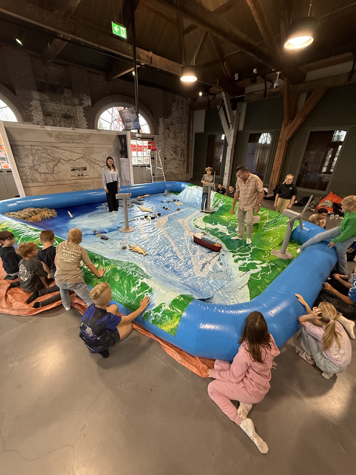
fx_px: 192
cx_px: 178
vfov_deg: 102.1
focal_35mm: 14
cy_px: 238
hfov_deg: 85.7
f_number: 2.2
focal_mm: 2.22
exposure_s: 1/100
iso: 320
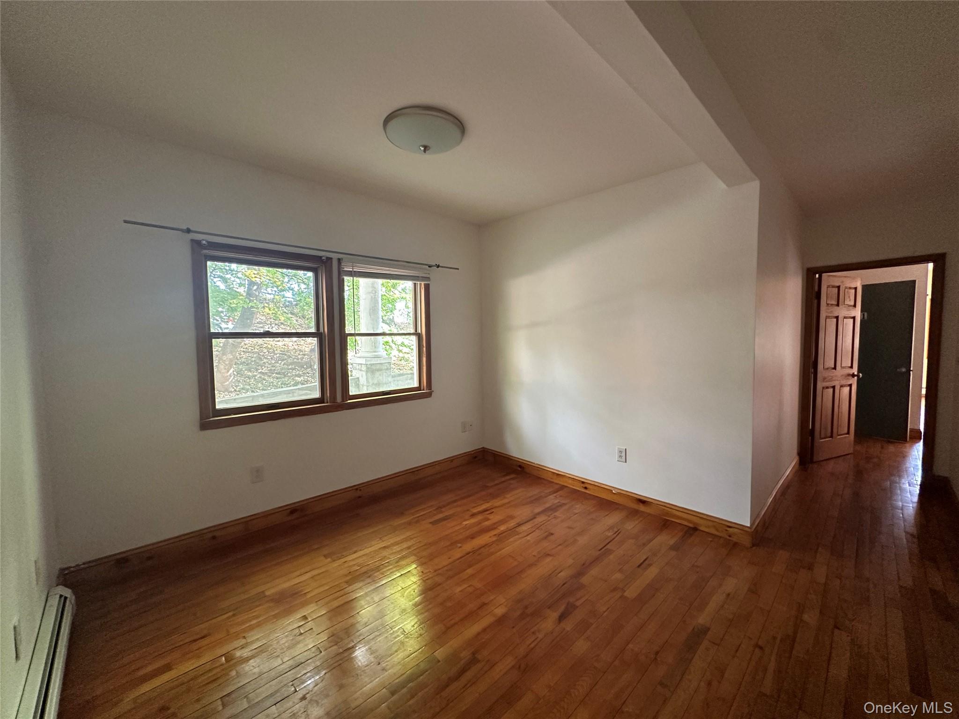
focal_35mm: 14
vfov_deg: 85.7
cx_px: 480
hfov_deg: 102.1
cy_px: 360
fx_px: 388
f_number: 2.2
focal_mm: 2.22
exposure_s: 1/60
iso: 400
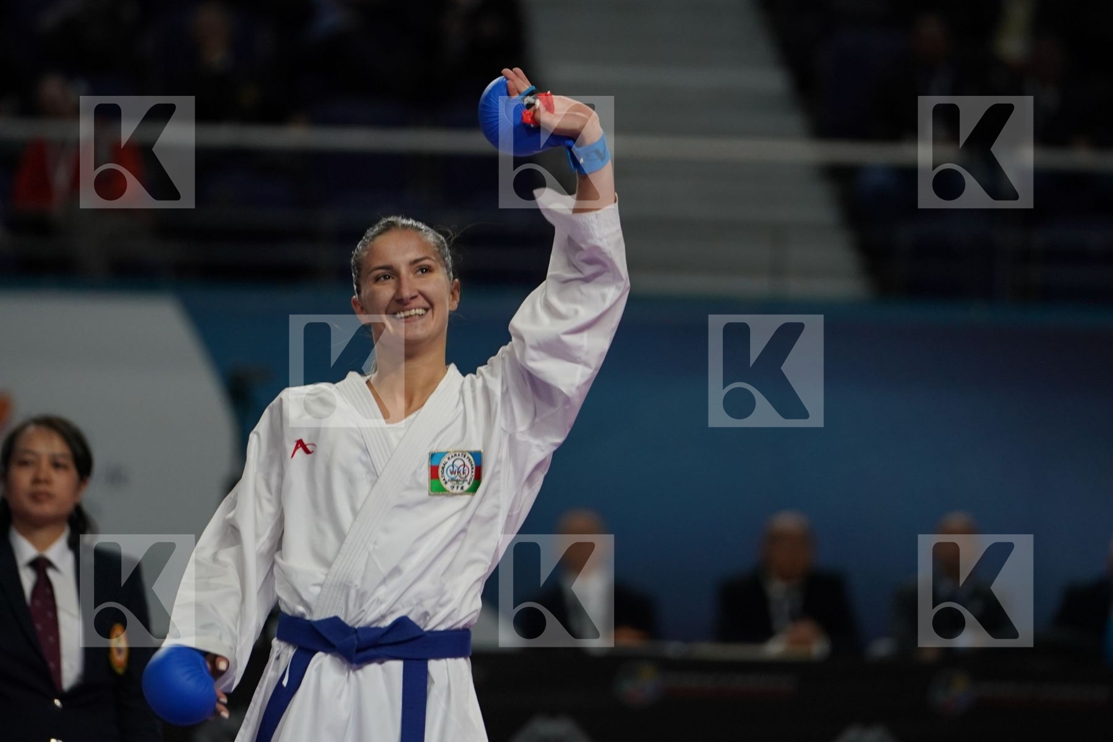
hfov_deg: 6.9
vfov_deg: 4.6
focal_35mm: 300
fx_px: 9274
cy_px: 371
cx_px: 556
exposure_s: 1/1000
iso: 800
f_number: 2.8
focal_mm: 200
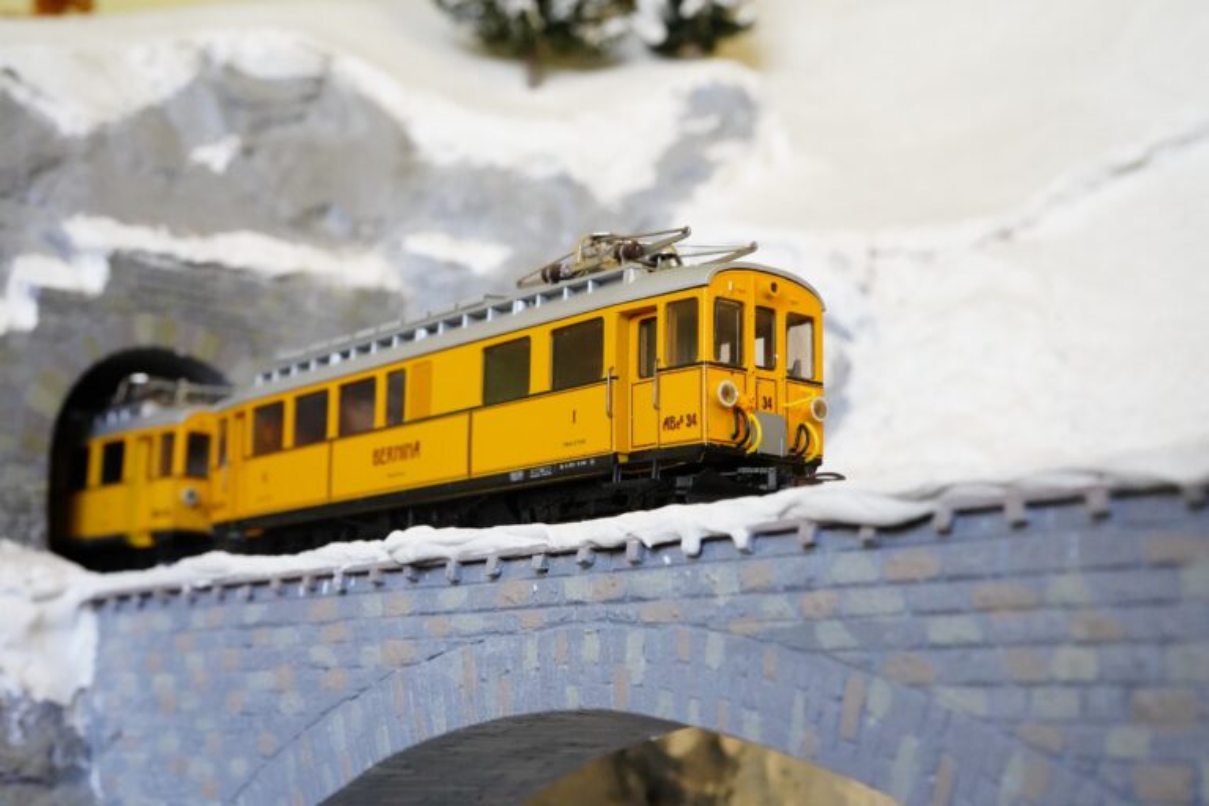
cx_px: 604
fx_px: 1679
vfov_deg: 27.0
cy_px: 403
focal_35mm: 50
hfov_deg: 39.6
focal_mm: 50
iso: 12800
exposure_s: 1/200
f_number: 10
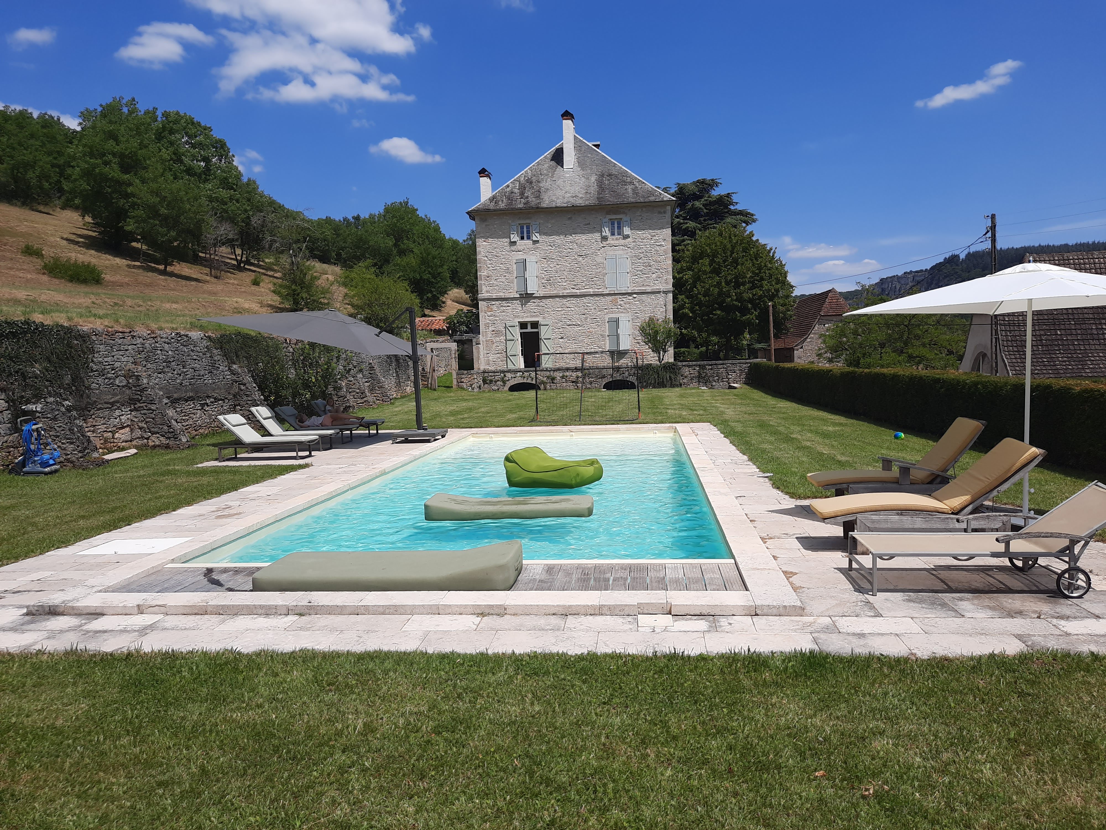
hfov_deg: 69.4
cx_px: 553
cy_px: 415
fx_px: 799
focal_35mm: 25
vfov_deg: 54.9
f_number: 2
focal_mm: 4.6
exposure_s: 1/1905
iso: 32
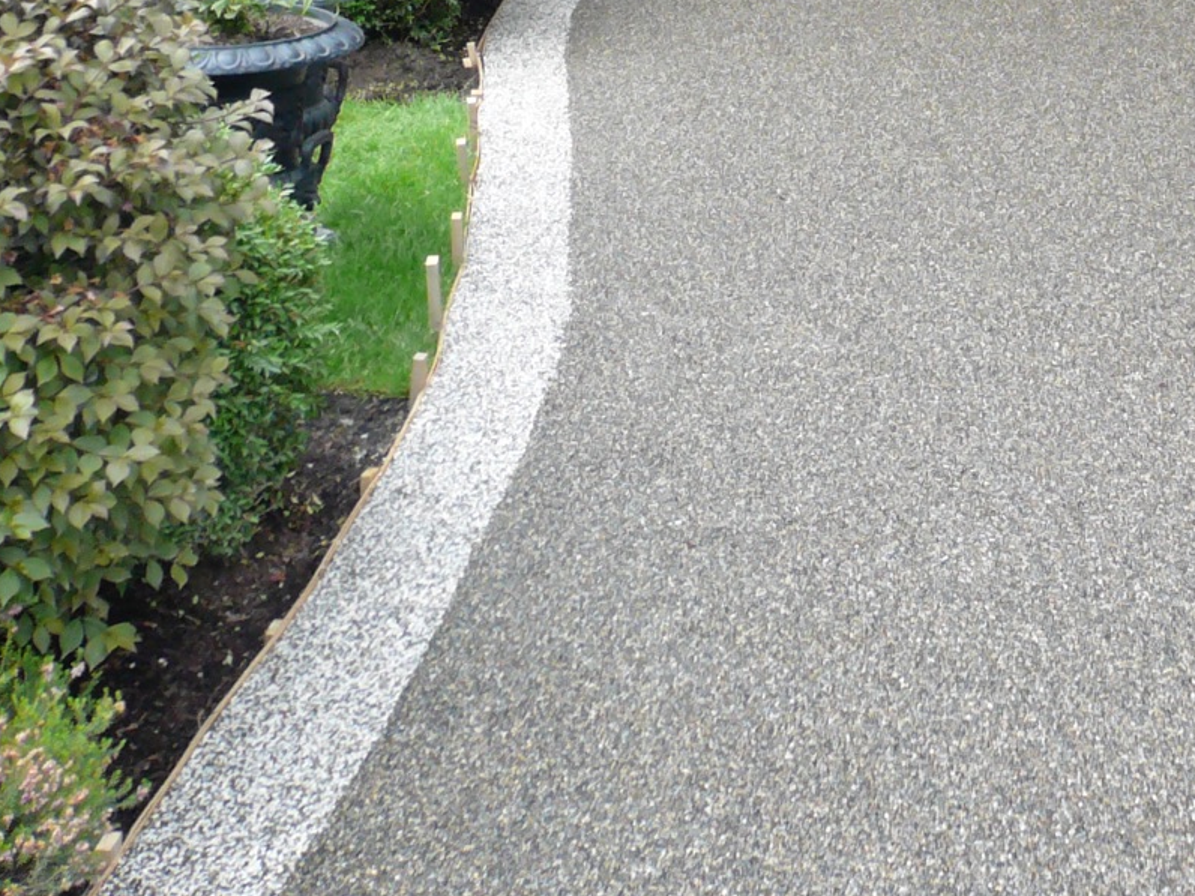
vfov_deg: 19.2
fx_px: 2486
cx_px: 1085
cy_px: -204
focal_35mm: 72
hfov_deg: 26.1
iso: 100
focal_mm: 4.6
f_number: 2.8
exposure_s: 1/125
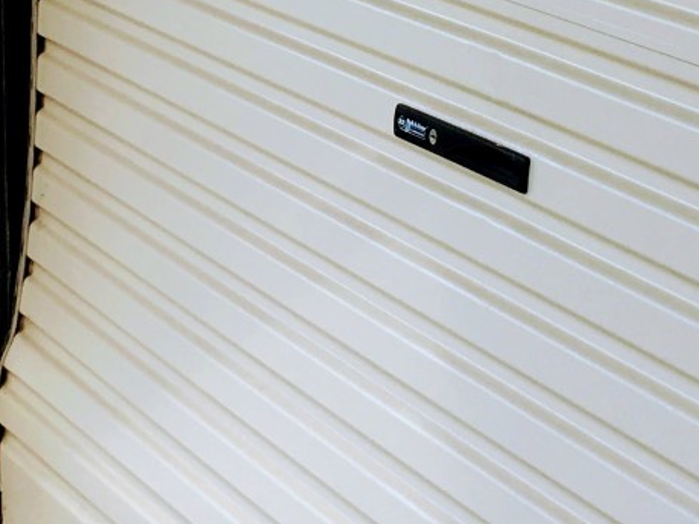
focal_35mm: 121
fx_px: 2443
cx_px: 350
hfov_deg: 16.3
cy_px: -5
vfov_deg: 12.1
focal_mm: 4.15
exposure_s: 1/292
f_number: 2.2
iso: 25
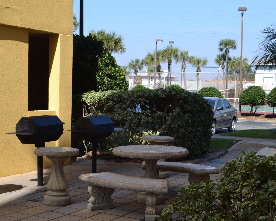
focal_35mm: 58
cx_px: 152
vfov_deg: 26.2
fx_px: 474
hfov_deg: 32.4
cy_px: 130
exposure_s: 1/200
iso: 100
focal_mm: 26
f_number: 7.1
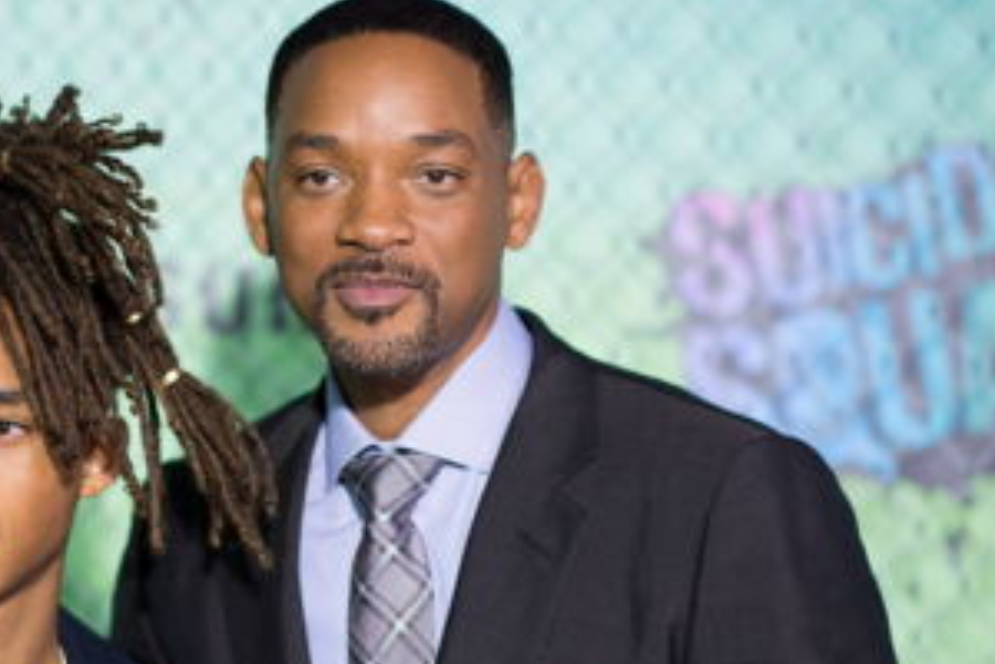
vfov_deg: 10.1
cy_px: 475
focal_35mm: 136
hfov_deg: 15.0
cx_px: 232
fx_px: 3759
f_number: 2
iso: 250
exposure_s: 1/640
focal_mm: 85
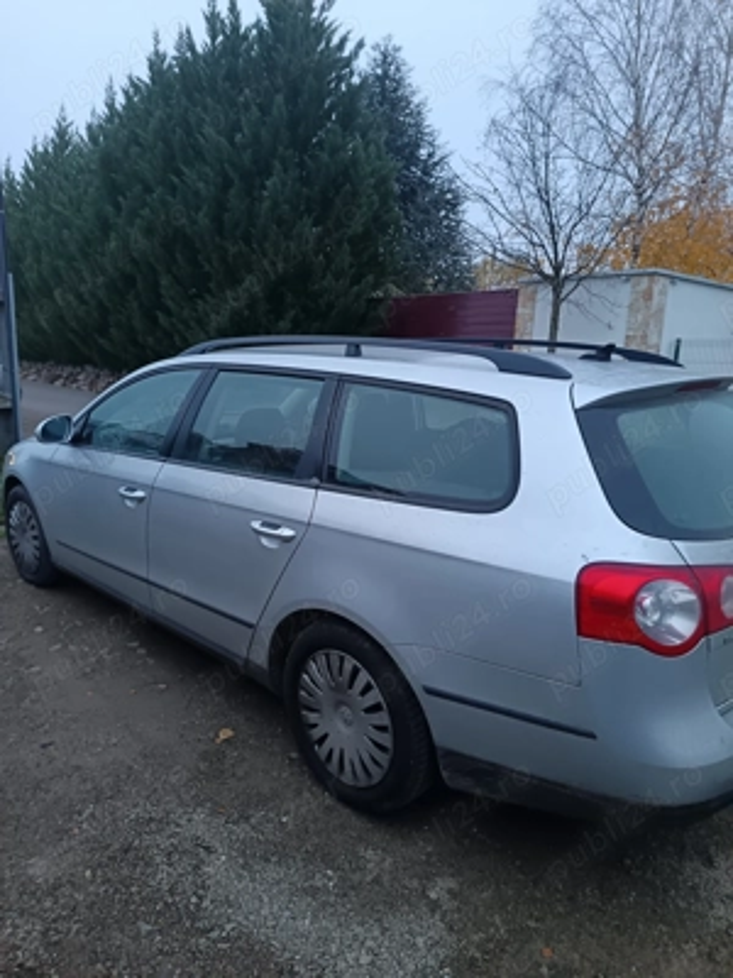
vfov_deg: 71.6
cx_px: 366
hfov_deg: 56.8
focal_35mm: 24
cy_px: 489
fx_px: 678
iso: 2302
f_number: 1.75
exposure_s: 1/25
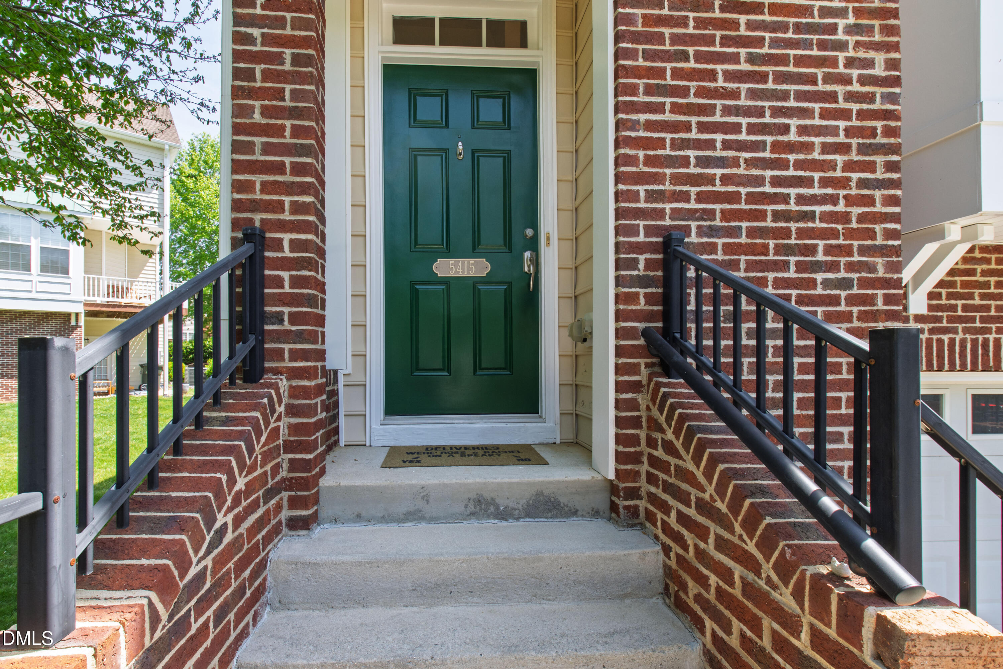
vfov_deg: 77.3
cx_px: 502
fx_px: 418
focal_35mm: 15
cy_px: 334
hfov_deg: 100.4
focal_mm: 10
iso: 100
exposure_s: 1/100
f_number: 8
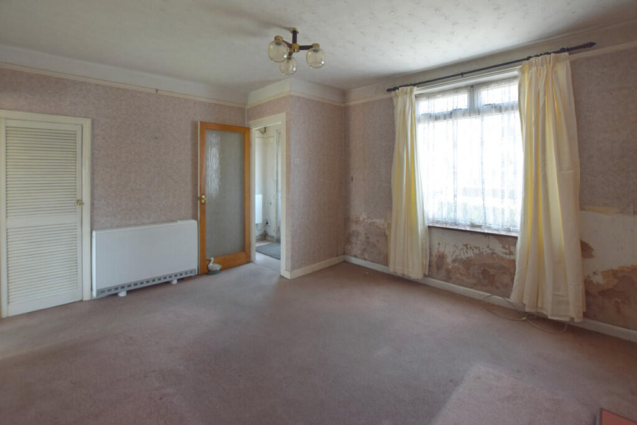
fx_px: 265
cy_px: 212
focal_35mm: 15
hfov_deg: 100.4
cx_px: 318
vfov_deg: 77.3
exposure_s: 1/100
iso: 400
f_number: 5
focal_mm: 10
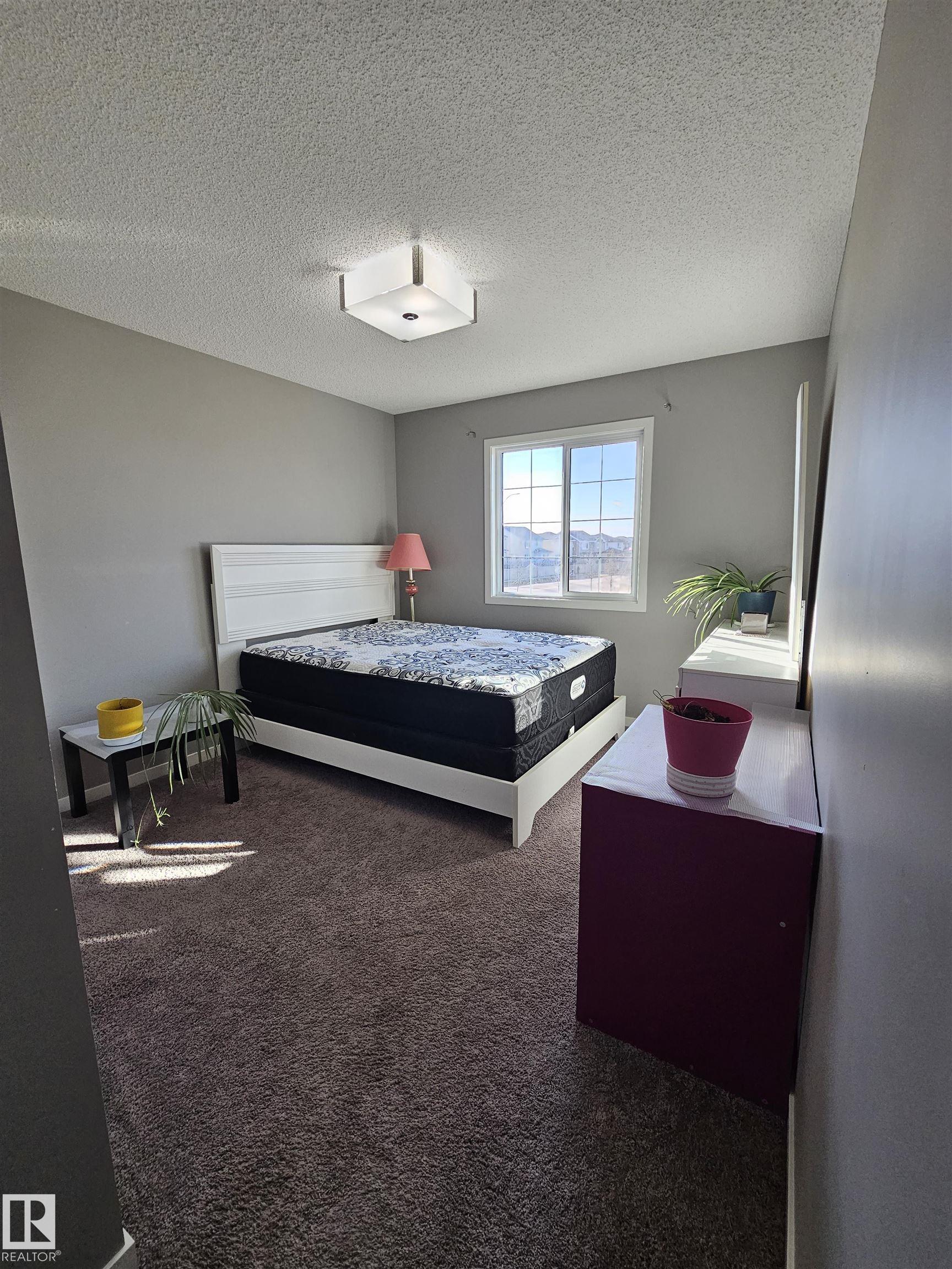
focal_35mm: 13
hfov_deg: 89.9
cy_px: 634
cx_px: 476
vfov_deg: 106.2
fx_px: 477
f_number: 2.2
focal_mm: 2.2
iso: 160
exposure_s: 1/207
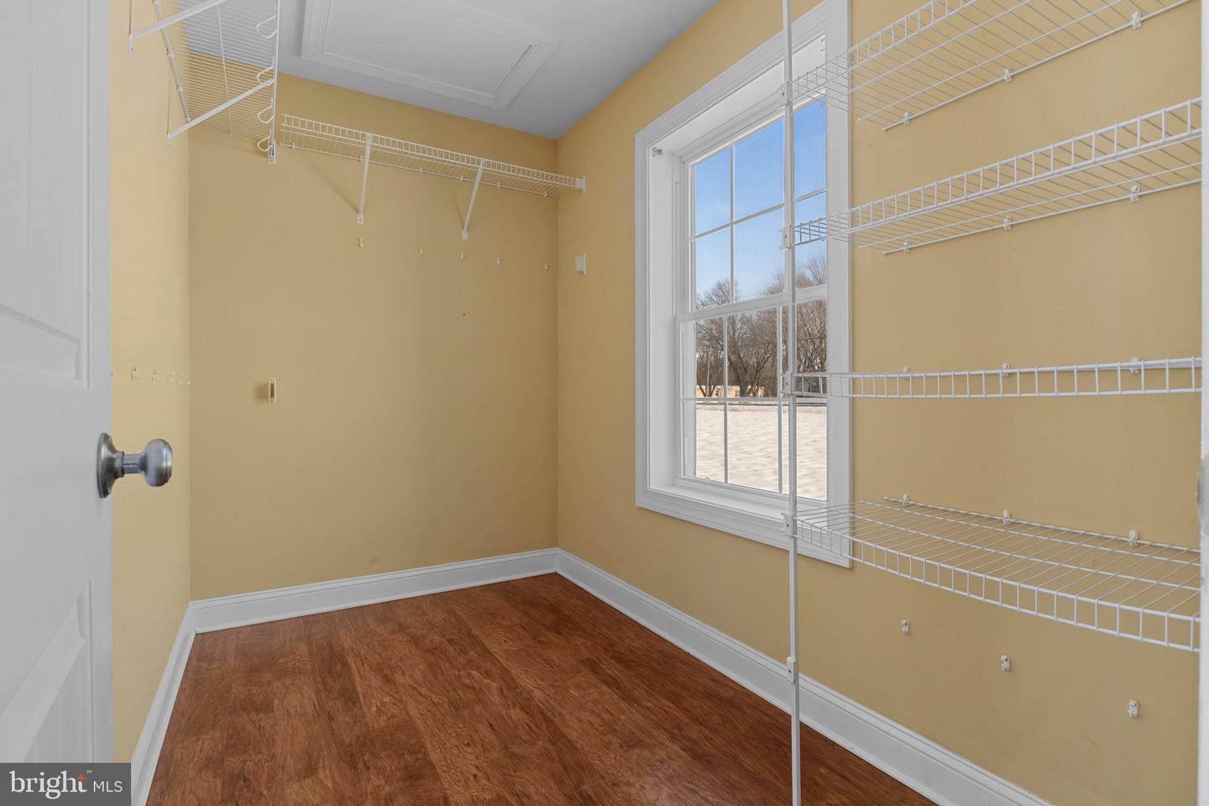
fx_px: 579
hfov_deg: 92.4
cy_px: 403
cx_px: 604
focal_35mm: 17
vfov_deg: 69.7
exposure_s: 1/10
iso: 250
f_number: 7.1
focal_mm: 11.5
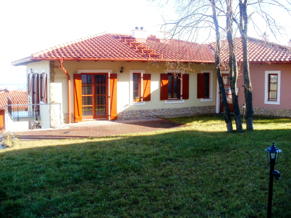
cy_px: 109
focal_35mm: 36
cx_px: 146
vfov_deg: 39.7
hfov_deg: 51.4
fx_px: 303
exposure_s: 1/400
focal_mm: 6.3
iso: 200
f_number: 5.6
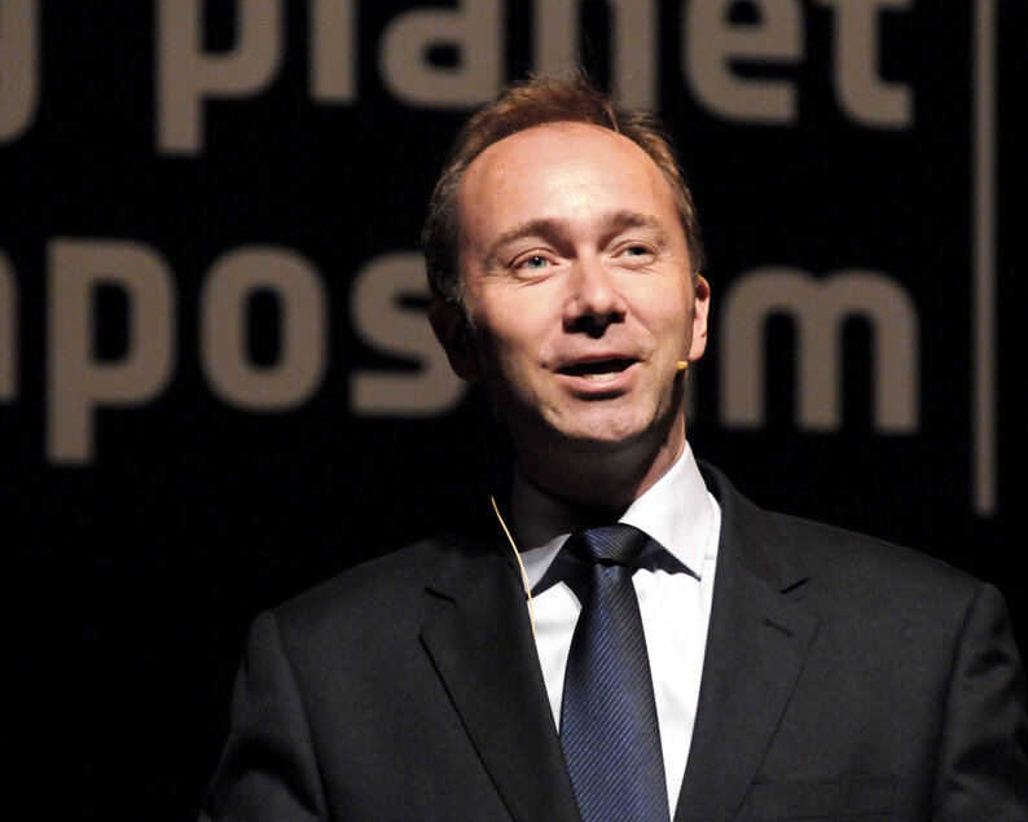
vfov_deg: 4.6
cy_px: 410
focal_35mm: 340
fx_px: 10343
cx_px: 590
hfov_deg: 5.7
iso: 3200
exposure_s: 1/125
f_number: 4.5
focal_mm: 200
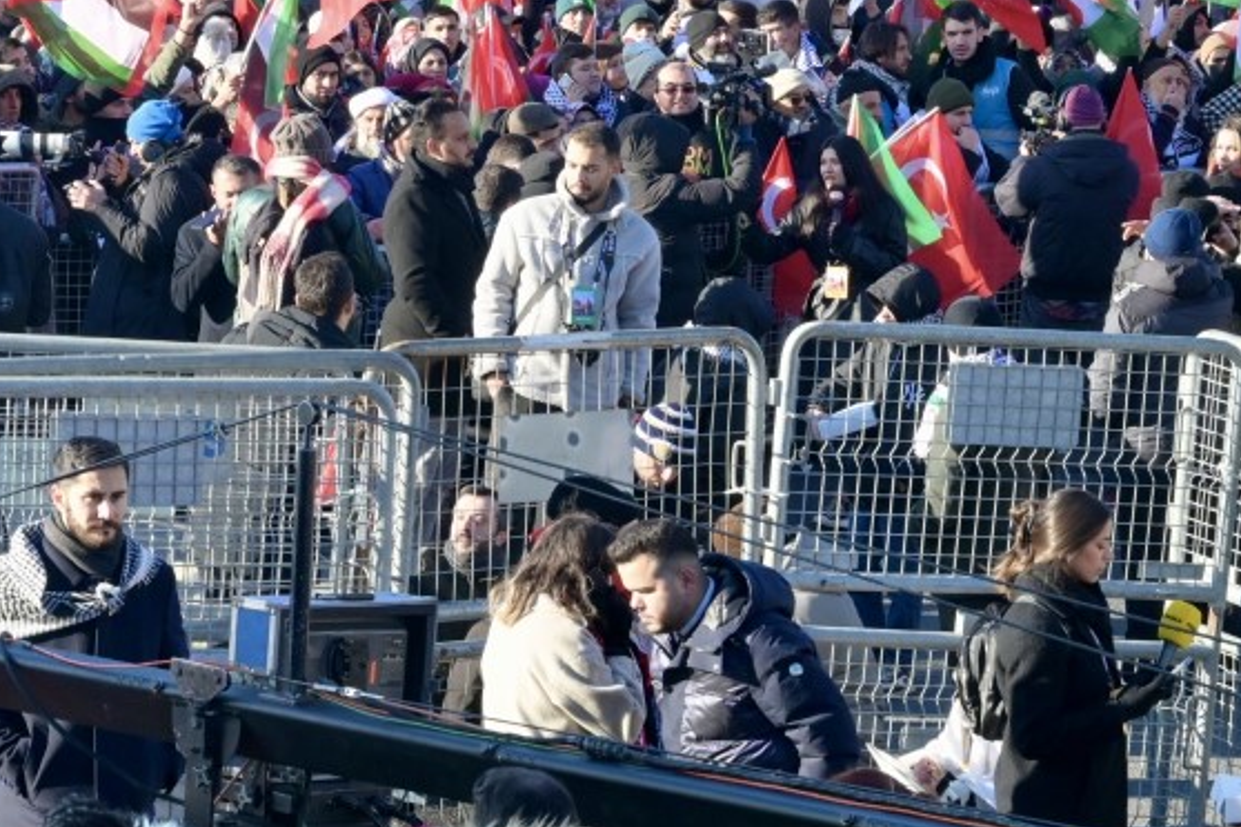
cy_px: -156
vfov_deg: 9.2
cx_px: -156
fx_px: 5101
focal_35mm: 148
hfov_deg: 13.6
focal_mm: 51
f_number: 9
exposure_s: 1/250
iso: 320
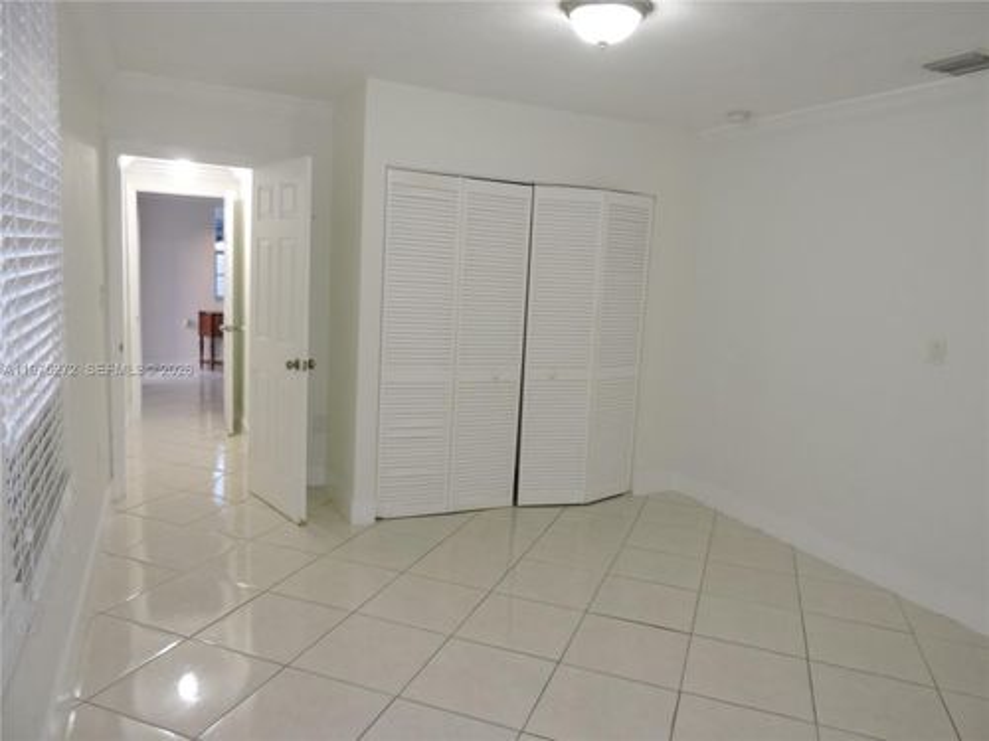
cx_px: 494
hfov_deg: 71.6
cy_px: 370
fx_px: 686
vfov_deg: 56.8
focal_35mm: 24
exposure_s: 1/40
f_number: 3.3
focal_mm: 4.3
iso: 280
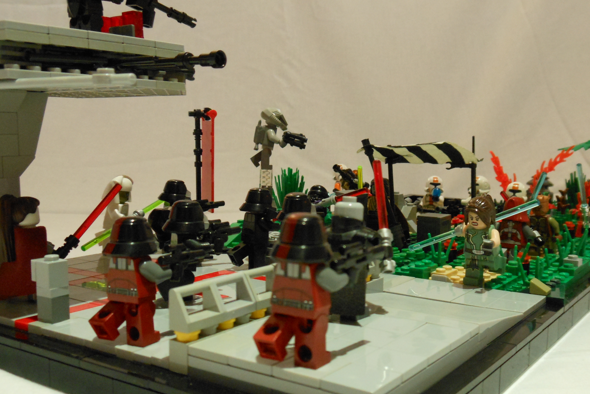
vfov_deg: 30.5
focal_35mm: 44
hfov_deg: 44.3
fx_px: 721
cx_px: 356
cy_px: 178
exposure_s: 1/13
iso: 400
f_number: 3.5
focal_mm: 6
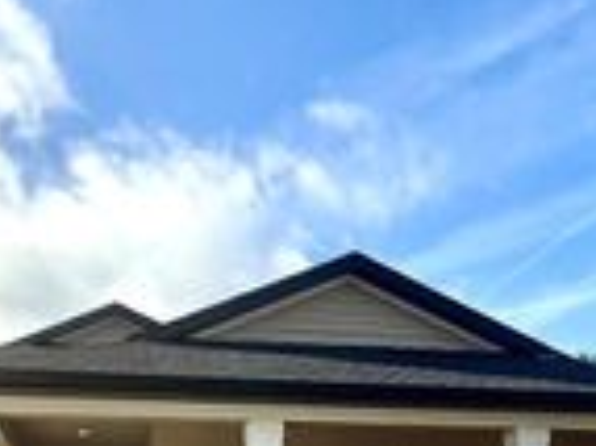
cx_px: 221
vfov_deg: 27.2
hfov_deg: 38.7
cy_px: 488
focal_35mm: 49
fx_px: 843
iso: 50
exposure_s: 1/2165
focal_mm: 2.22
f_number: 2.2
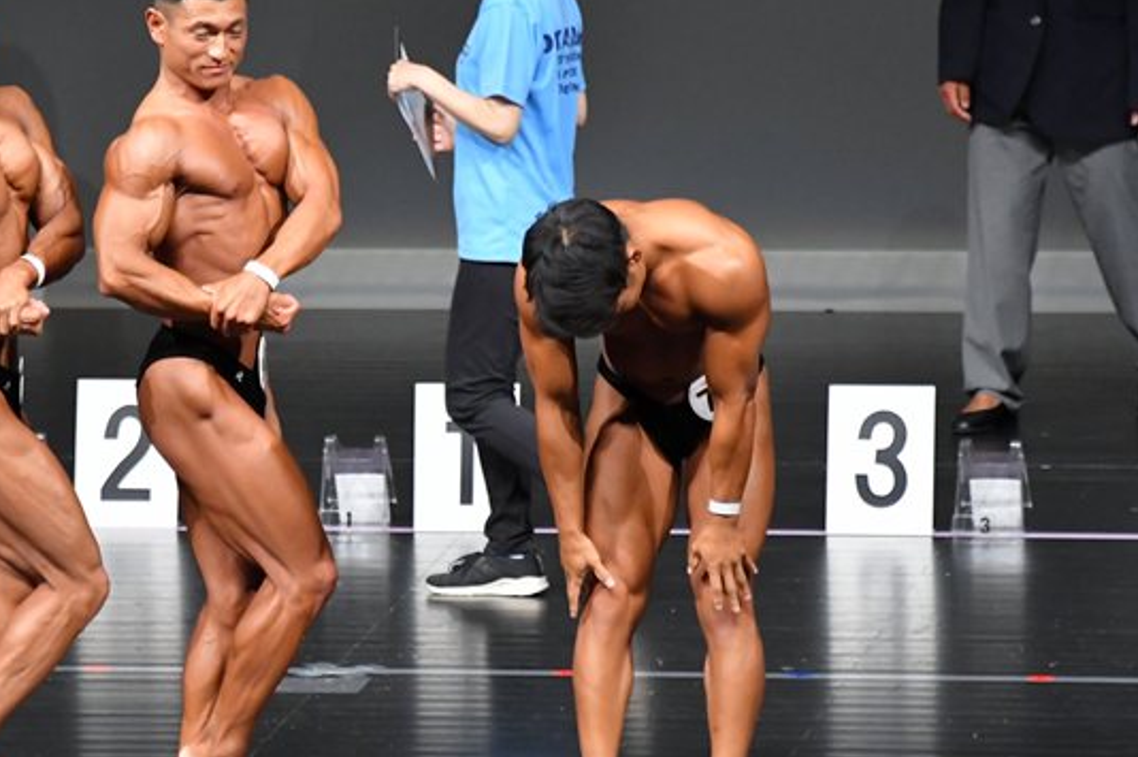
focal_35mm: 501
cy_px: 324
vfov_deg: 2.7
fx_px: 15822
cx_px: 397
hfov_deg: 4.1
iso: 5000
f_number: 5.6
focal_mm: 230
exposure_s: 1/400
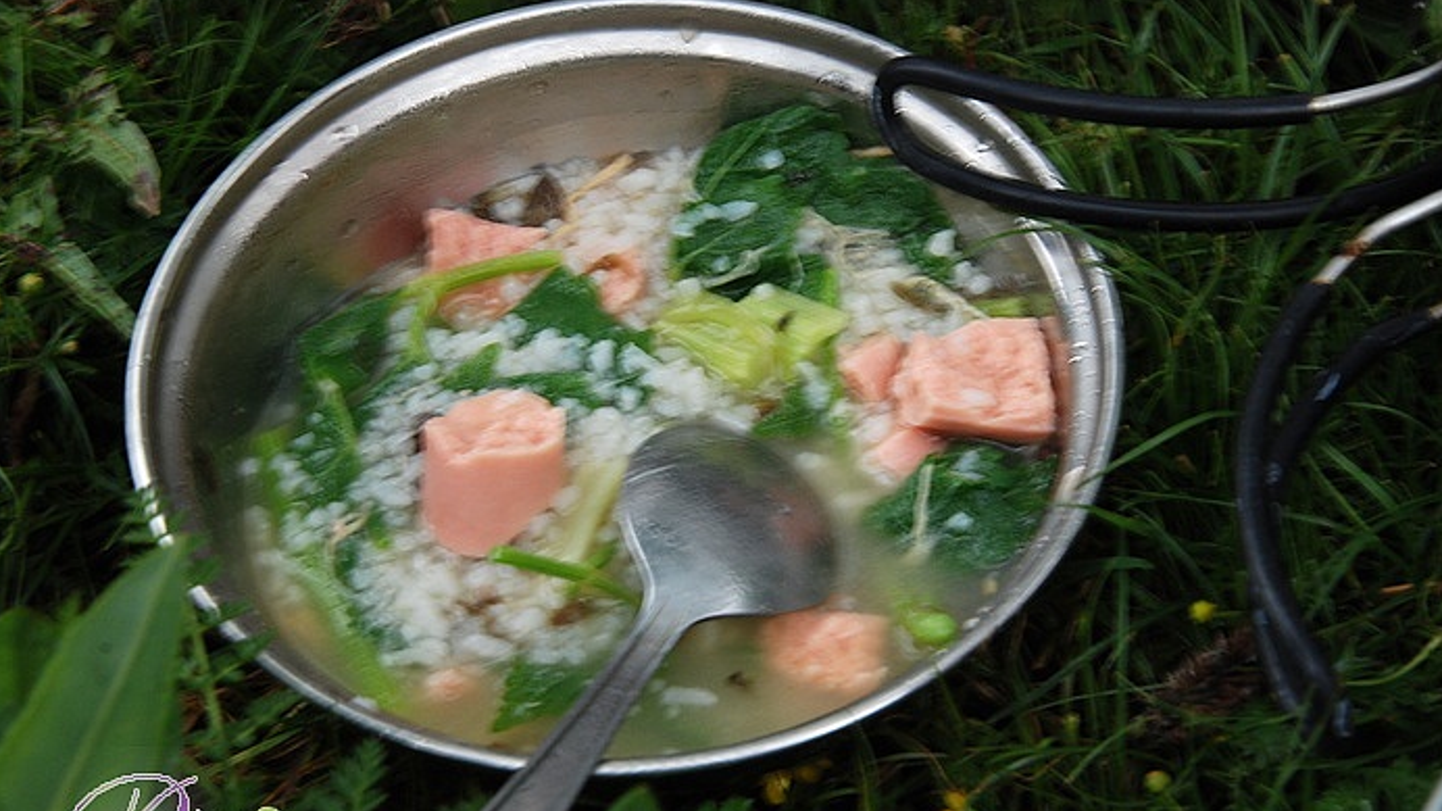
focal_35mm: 105
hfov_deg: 20.4
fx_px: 4014
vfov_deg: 11.5
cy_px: 443
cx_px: 725
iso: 400
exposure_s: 1/8
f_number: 13
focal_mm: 66
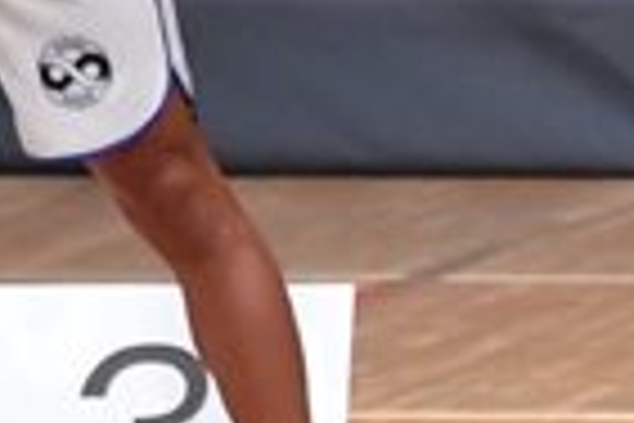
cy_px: -189
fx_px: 21854
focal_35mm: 1241
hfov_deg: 1.7
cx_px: 1589
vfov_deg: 1.1
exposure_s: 1/400
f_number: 5.6
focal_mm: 150
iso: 8000
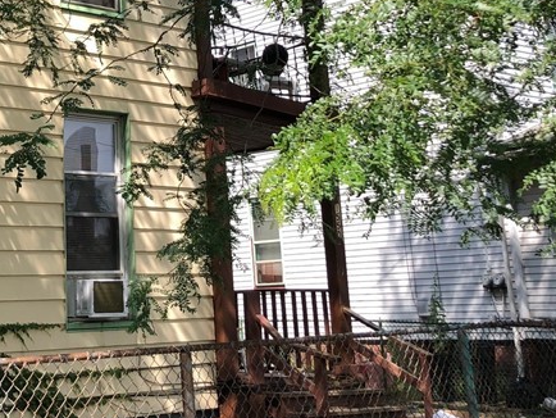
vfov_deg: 21.7
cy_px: 24
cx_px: 141
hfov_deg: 28.9
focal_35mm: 66
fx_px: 1061
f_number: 1.8
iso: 20
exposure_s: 1/578
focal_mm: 3.99
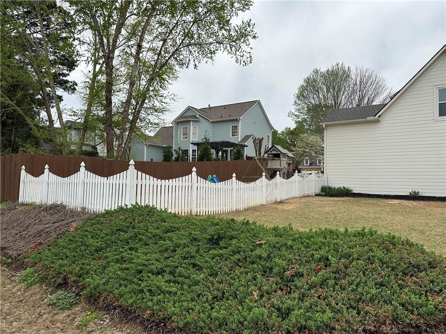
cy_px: 167
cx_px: 223
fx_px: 309
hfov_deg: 71.6
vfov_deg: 56.8
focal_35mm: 24
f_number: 1.78
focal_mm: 6.86
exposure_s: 1/5000
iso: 80
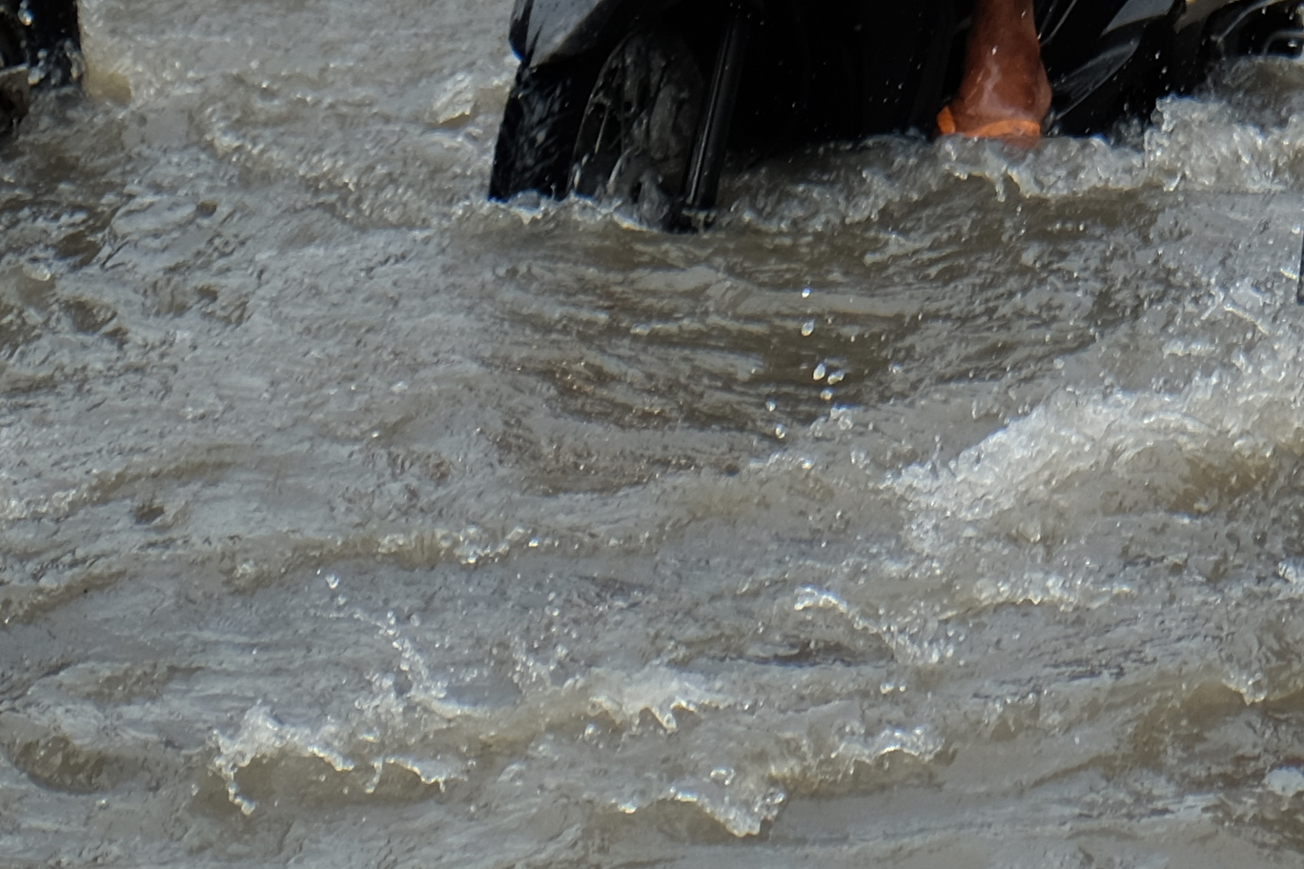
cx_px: 1701
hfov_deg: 6.9
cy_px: -288
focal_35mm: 297
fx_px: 10757
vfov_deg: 4.6
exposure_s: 1/640
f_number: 4
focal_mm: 55
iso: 250
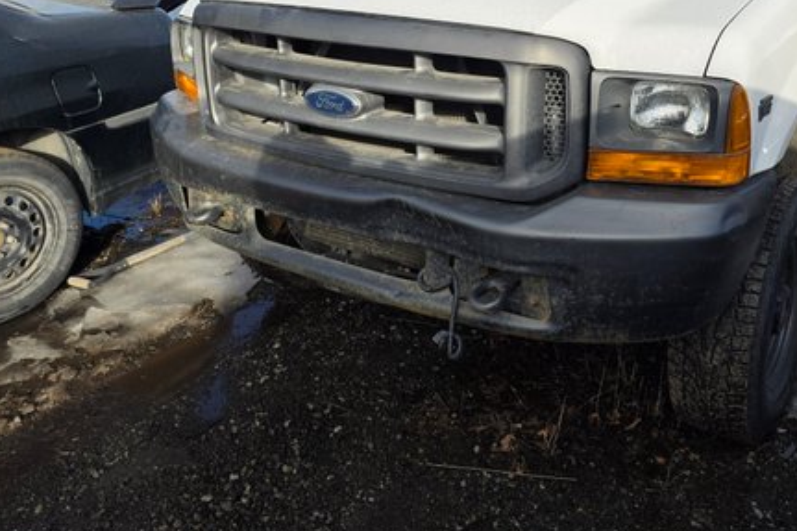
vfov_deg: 36.9
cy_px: 132
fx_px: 775
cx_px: 502
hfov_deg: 53.8
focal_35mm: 35
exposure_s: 1/2897
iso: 80
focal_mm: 6.3
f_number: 1.7
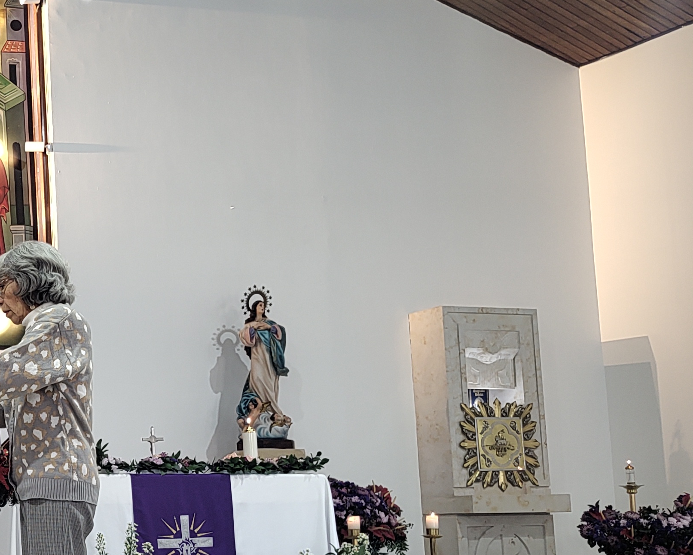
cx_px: -174
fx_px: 1169
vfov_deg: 26.4
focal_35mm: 57
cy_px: 414
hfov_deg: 28.1
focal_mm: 5.56
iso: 316
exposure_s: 1/60
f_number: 1.8
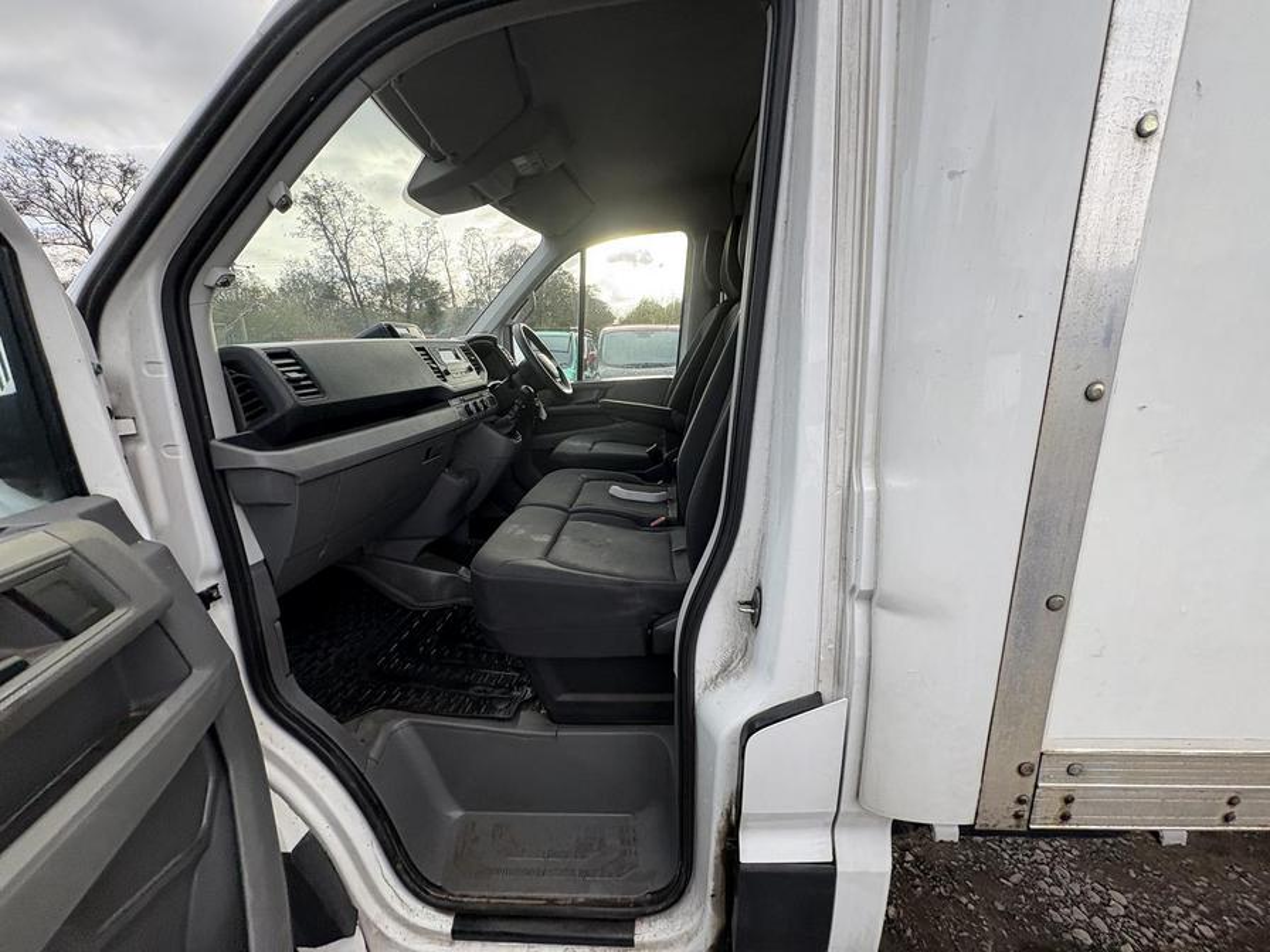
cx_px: 635
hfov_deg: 102.1
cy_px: 476
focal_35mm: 14
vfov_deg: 85.7
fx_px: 514
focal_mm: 2.22
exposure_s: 1/176
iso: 40
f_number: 2.2
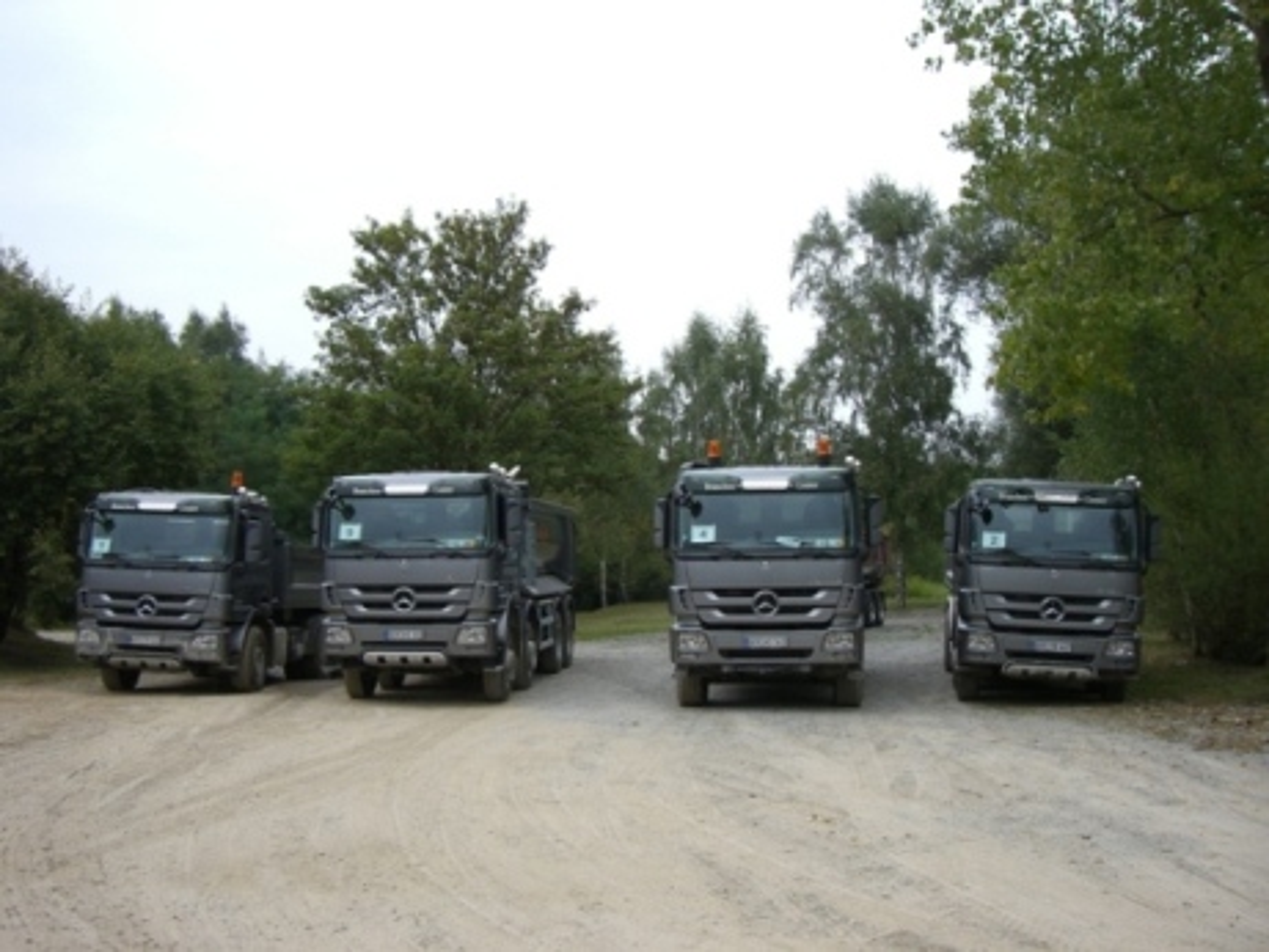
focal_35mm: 38
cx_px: 634
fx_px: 1393
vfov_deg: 37.7
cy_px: 476
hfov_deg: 49.0
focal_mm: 6.2
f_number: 4.3
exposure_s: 1/160
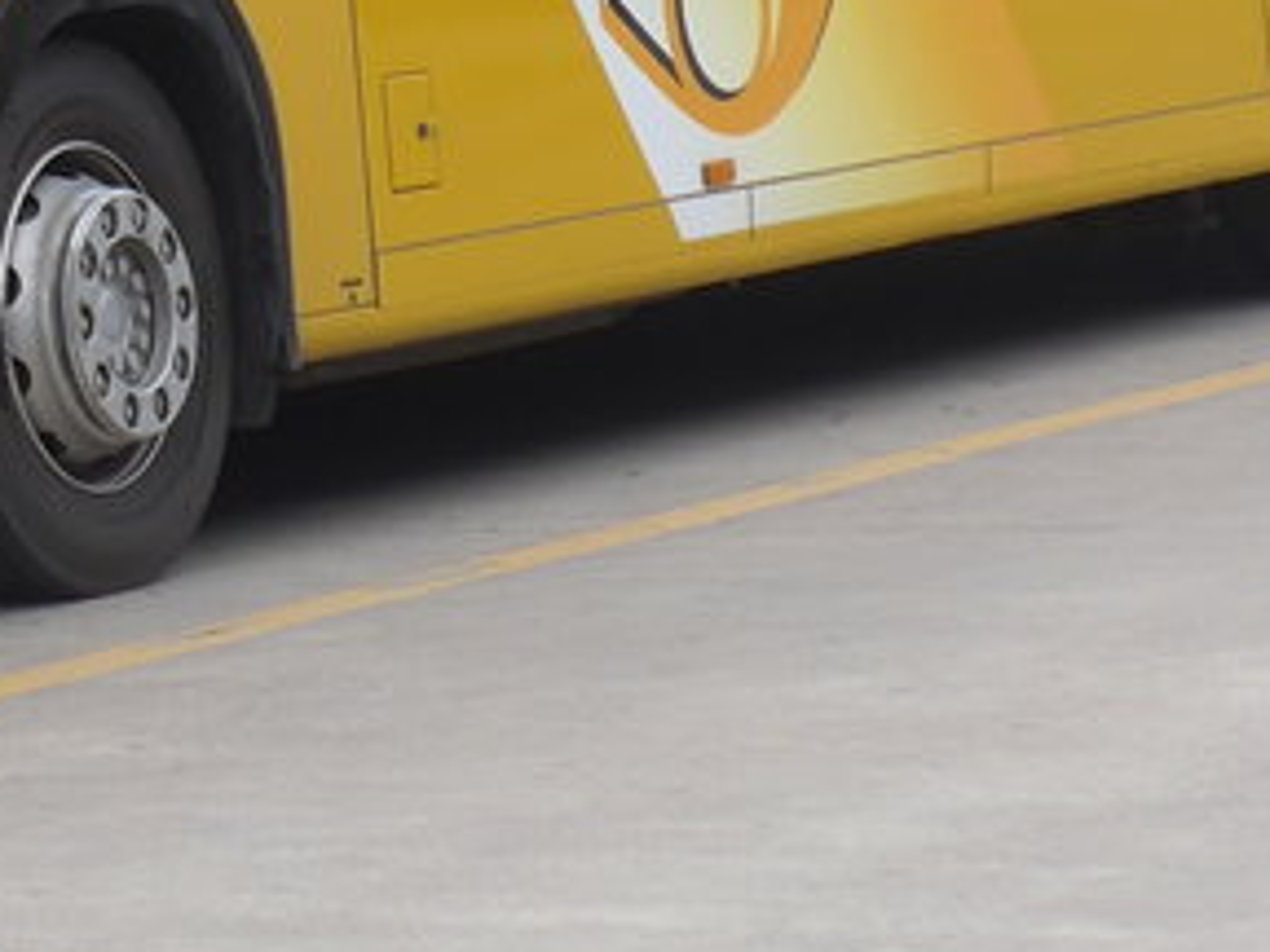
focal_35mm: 229
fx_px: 8402
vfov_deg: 6.3
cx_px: -419
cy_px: -961
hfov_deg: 8.5
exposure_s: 1/125
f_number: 3.4
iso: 80
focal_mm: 11.3
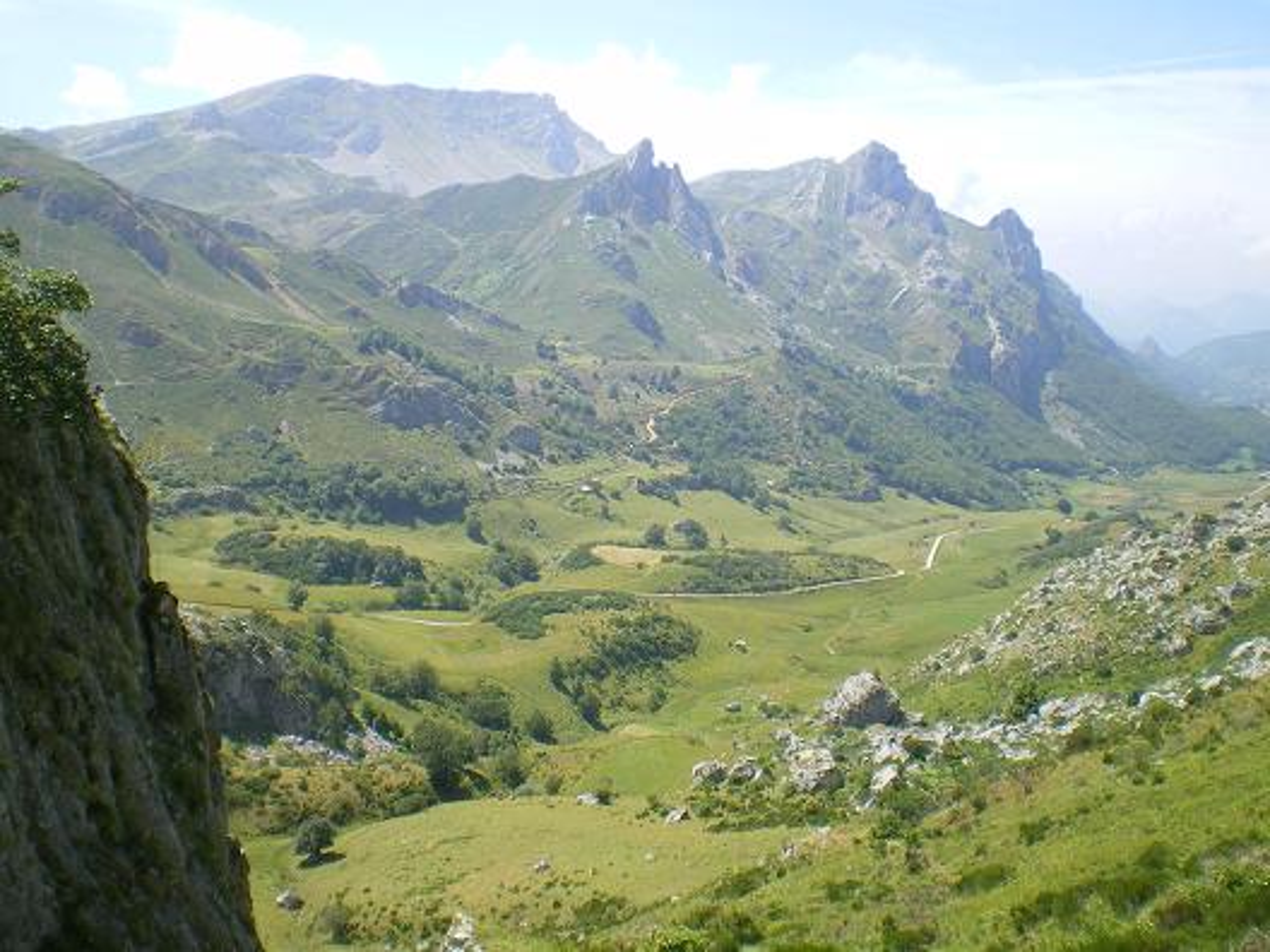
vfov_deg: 37.7
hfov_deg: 49.0
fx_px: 1394
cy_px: 476
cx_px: 635
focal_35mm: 38
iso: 64
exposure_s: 1/160
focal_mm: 6.3
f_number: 4.6
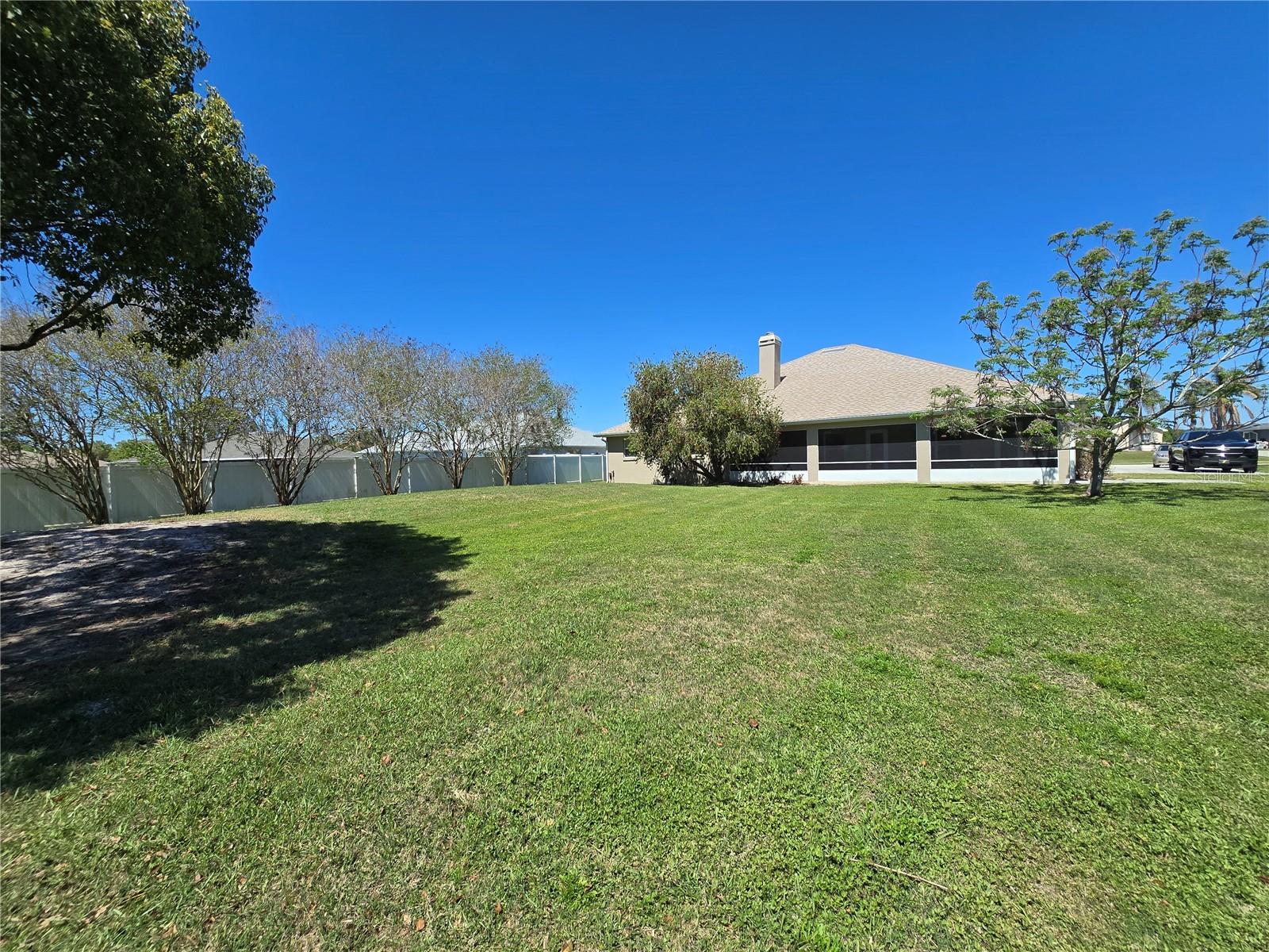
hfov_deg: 106.2
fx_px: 477
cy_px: 476
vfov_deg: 89.9
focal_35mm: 13
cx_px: 634
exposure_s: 1/2210
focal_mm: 2.2
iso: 50
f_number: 2.2
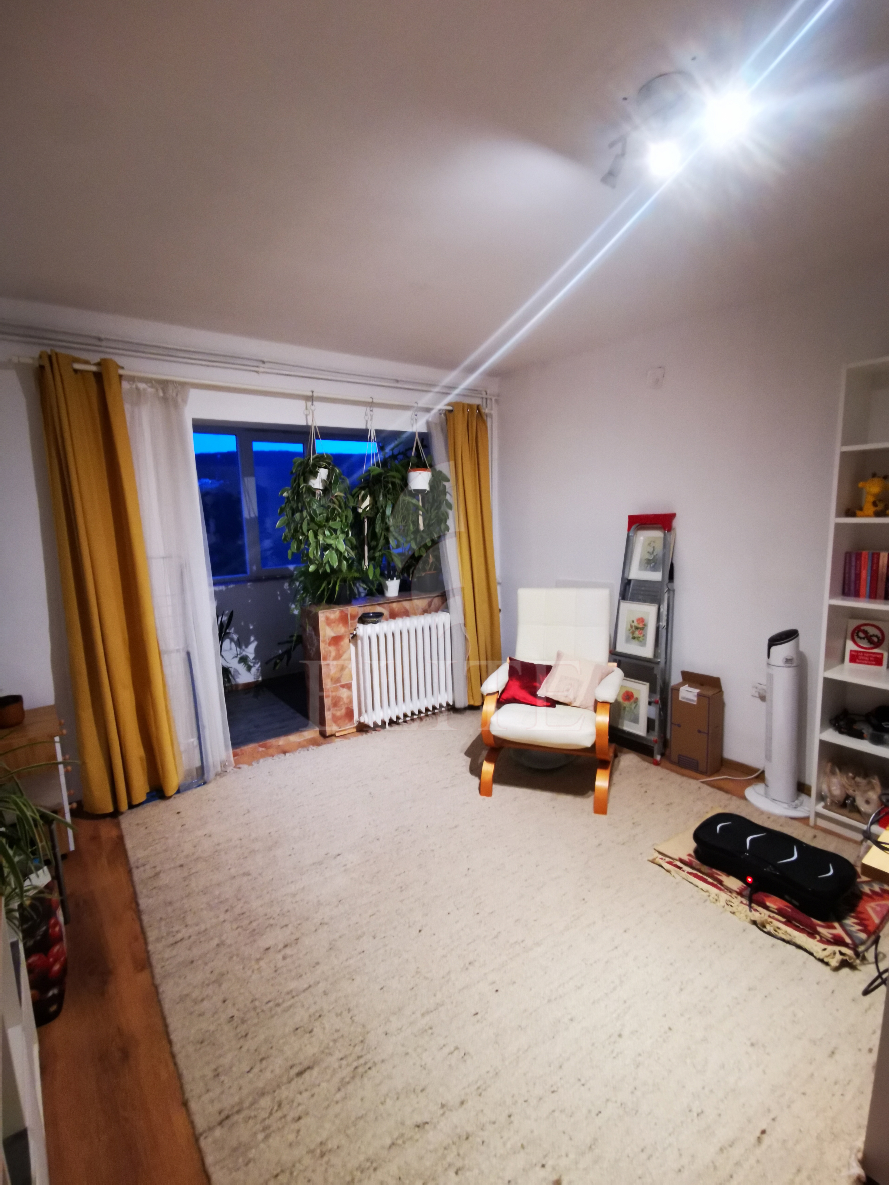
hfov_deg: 78.1
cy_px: 592
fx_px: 548
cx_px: 444
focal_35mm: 16
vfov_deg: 94.5
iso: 640
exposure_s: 1/20
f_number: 2.2
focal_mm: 2.35
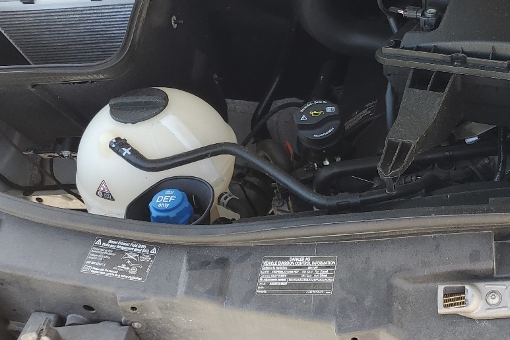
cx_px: 505
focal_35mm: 56
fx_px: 793
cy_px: 72
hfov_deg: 32.8
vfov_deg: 23.8
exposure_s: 1/250
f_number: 1.5
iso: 50
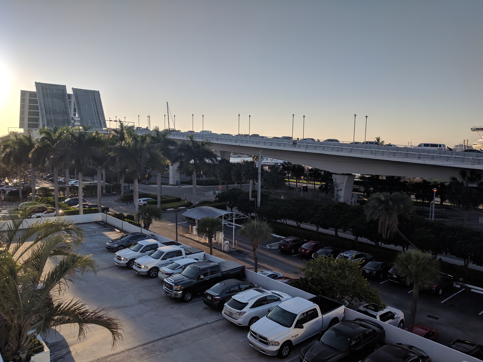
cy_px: 187
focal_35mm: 27
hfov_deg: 65.3
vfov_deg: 51.3
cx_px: 244
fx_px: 377
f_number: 2
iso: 61
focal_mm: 4.67
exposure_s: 1/3584
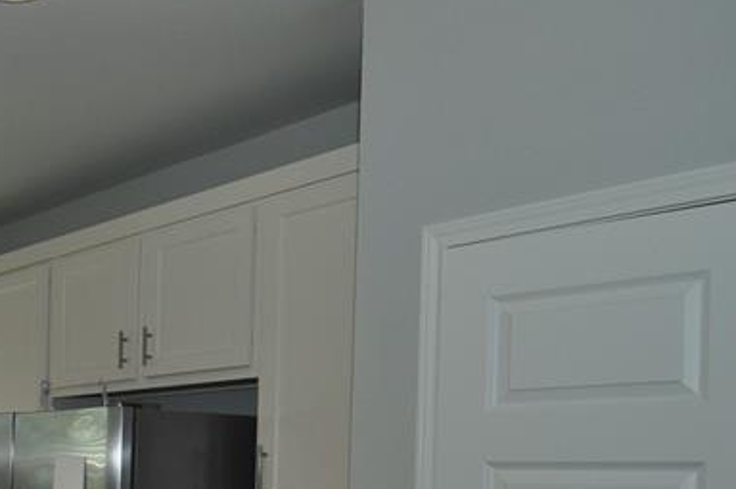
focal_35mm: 48
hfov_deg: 32.3
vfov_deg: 26.3
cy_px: 506
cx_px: -196
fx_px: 980
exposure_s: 1/125
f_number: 5.6
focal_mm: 12
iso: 280
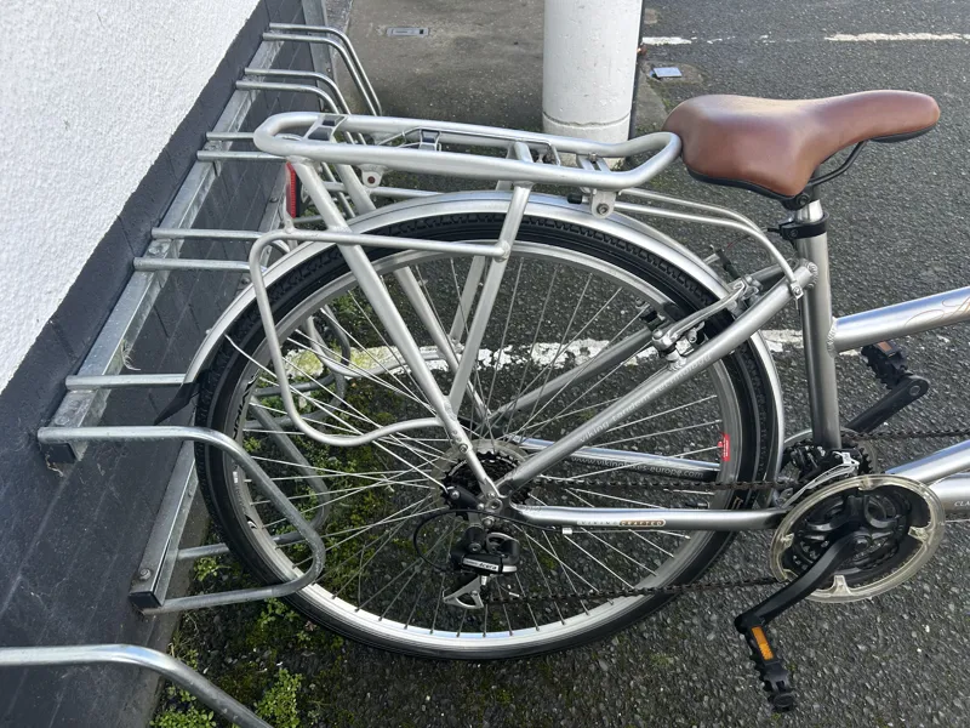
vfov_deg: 53.1
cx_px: 485
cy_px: 364
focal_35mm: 26
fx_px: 729
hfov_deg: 67.3
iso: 50
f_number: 1.5
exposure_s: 1/705
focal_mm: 5.7
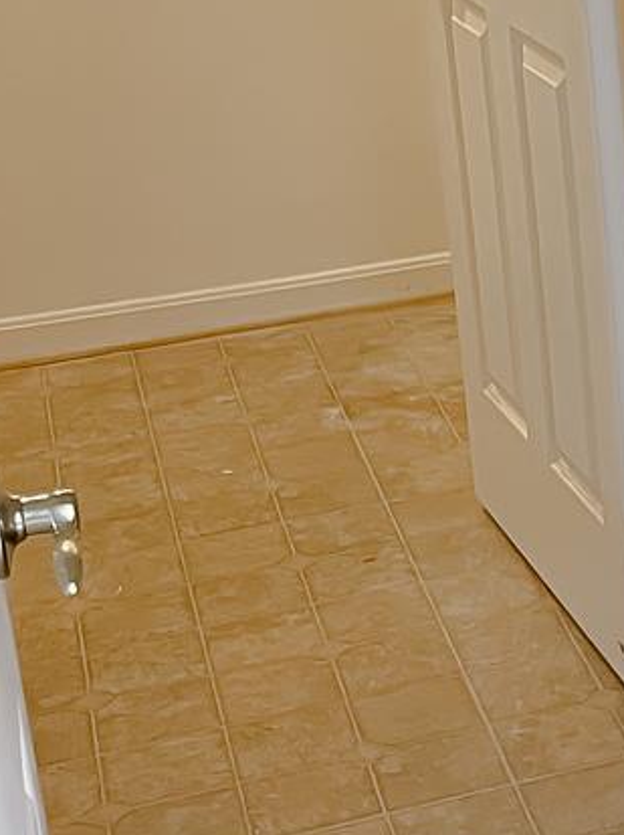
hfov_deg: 14.7
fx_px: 2239
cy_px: 241
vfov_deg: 21.0
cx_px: 958
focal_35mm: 93
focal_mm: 5.1
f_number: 1.6
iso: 640
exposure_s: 1/30
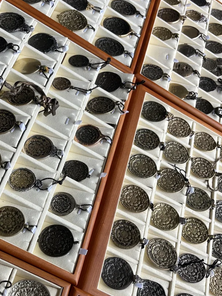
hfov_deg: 31.1
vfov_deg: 41.0
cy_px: 180
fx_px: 394
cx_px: 66
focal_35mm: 46
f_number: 1.6
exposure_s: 1/171
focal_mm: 5.1
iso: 40
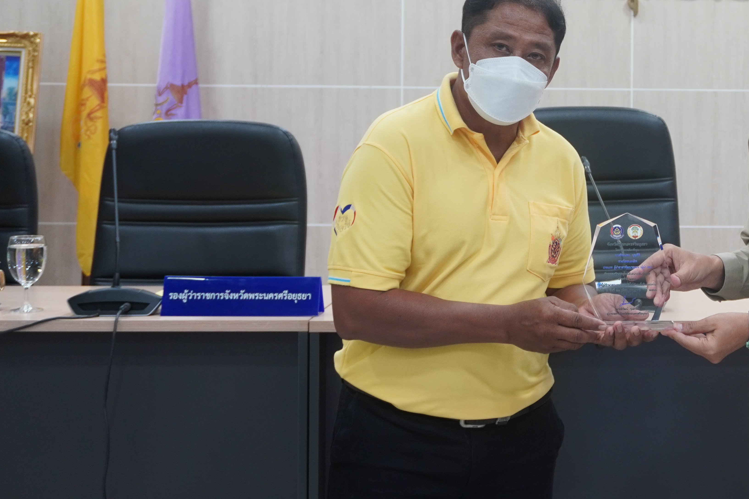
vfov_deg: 20.5
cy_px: 126
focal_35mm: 66
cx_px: 683
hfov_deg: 29.2
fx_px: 1373
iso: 320
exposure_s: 1/40
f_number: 4.5
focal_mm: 24
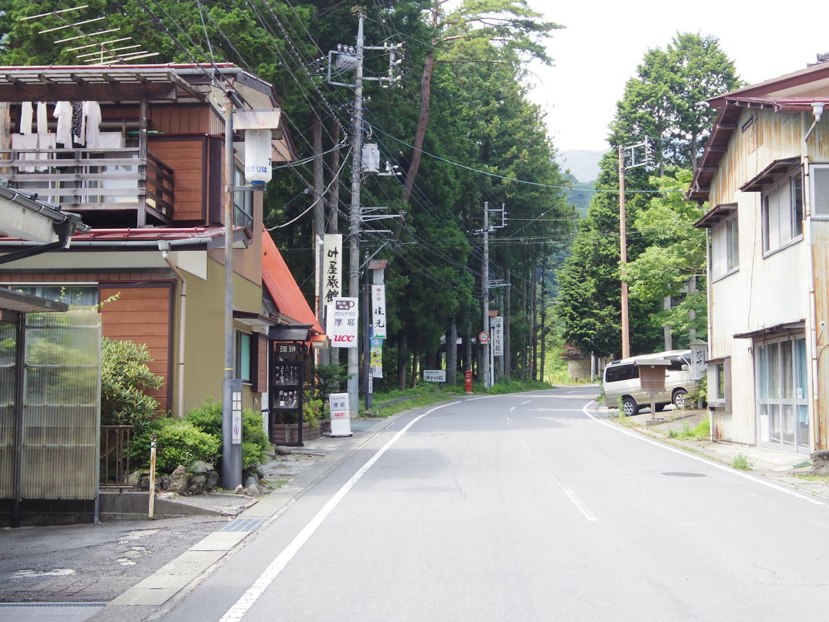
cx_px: 414
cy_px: 311
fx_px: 1126
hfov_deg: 40.4
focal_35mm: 47
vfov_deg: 30.9
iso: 250
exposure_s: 1/500
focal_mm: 8.5
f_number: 3.2
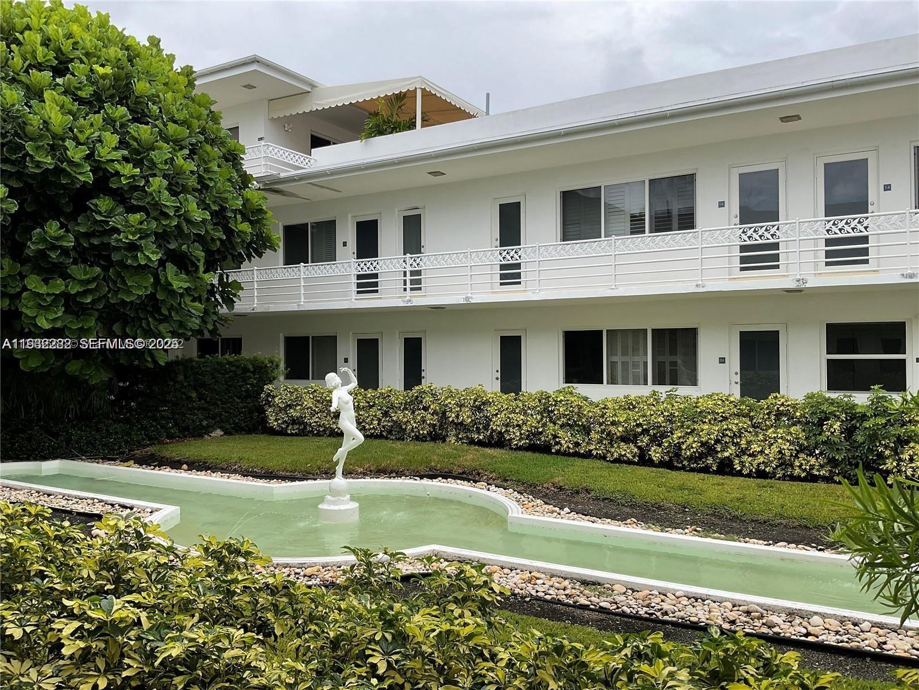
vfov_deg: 48.2
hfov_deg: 61.7
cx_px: 460
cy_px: 345
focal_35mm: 29
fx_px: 770
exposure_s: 1/650
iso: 16
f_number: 1.8
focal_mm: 3
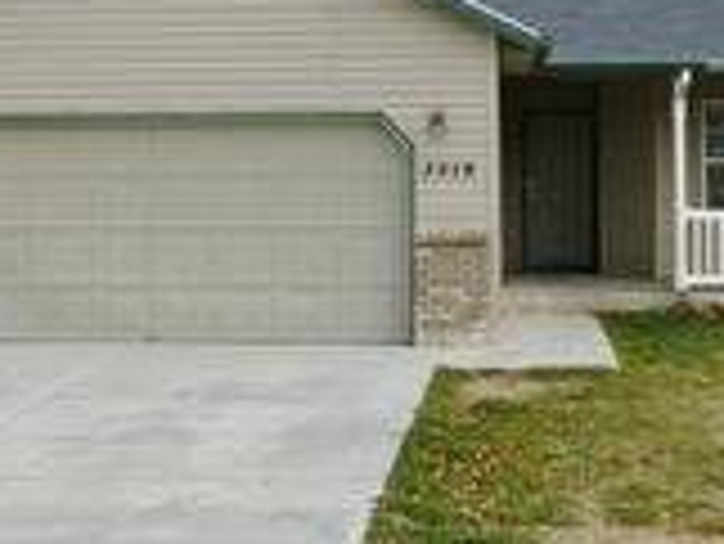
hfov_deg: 33.1
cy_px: 166
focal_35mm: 58
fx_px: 1214
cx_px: 436
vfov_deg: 25.1
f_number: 3.4
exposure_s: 1/640
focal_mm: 4.8
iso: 100
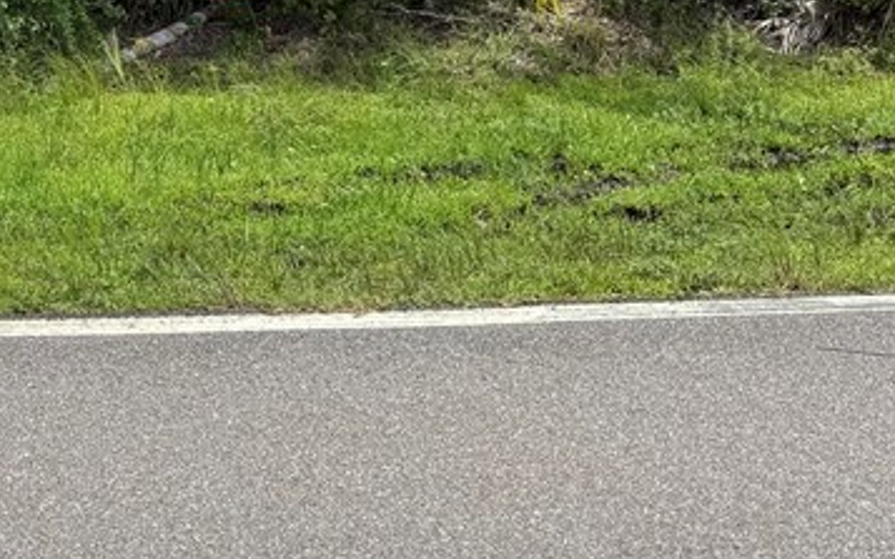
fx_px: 1780
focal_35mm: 73
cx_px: -293
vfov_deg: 17.3
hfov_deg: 24.4
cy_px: -48
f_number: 1.78
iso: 80
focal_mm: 6.76
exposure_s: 1/3425
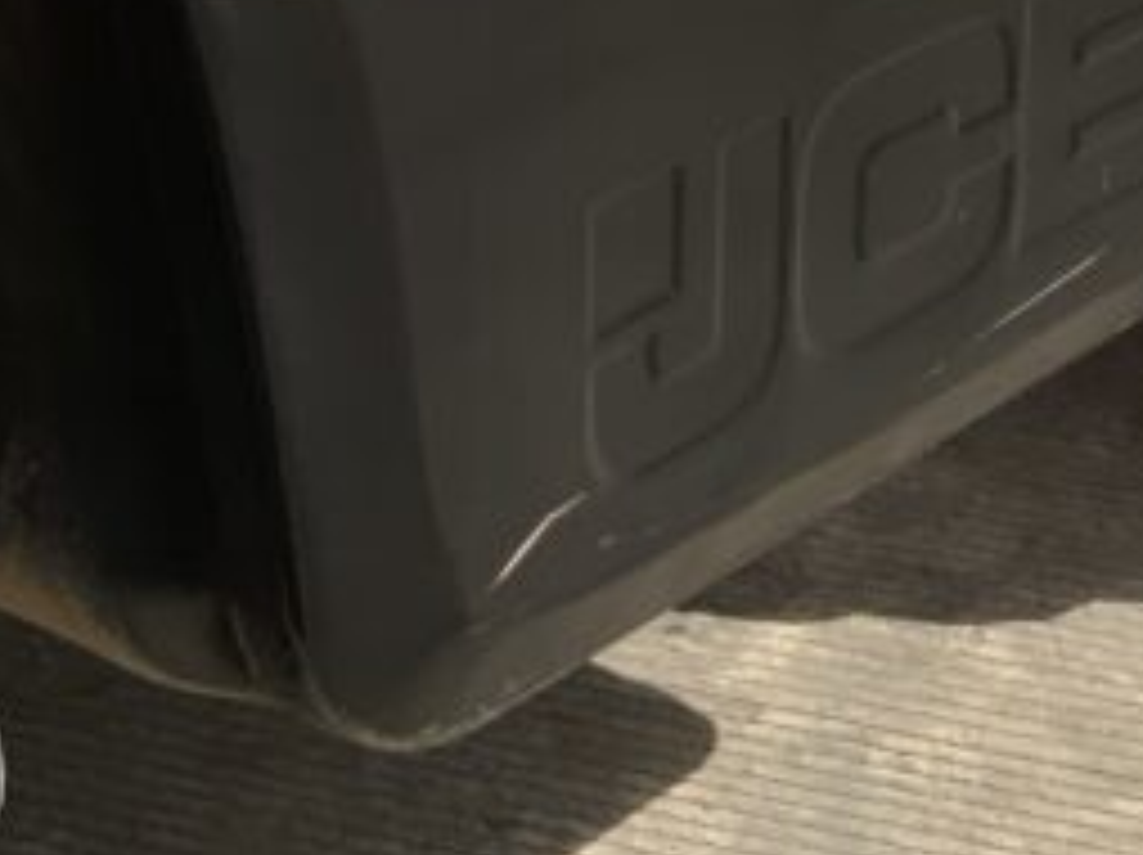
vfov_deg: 11.6
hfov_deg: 16.8
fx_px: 3860
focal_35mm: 117
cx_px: 562
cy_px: -711
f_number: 1.8
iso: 16
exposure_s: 1/2667
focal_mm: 3
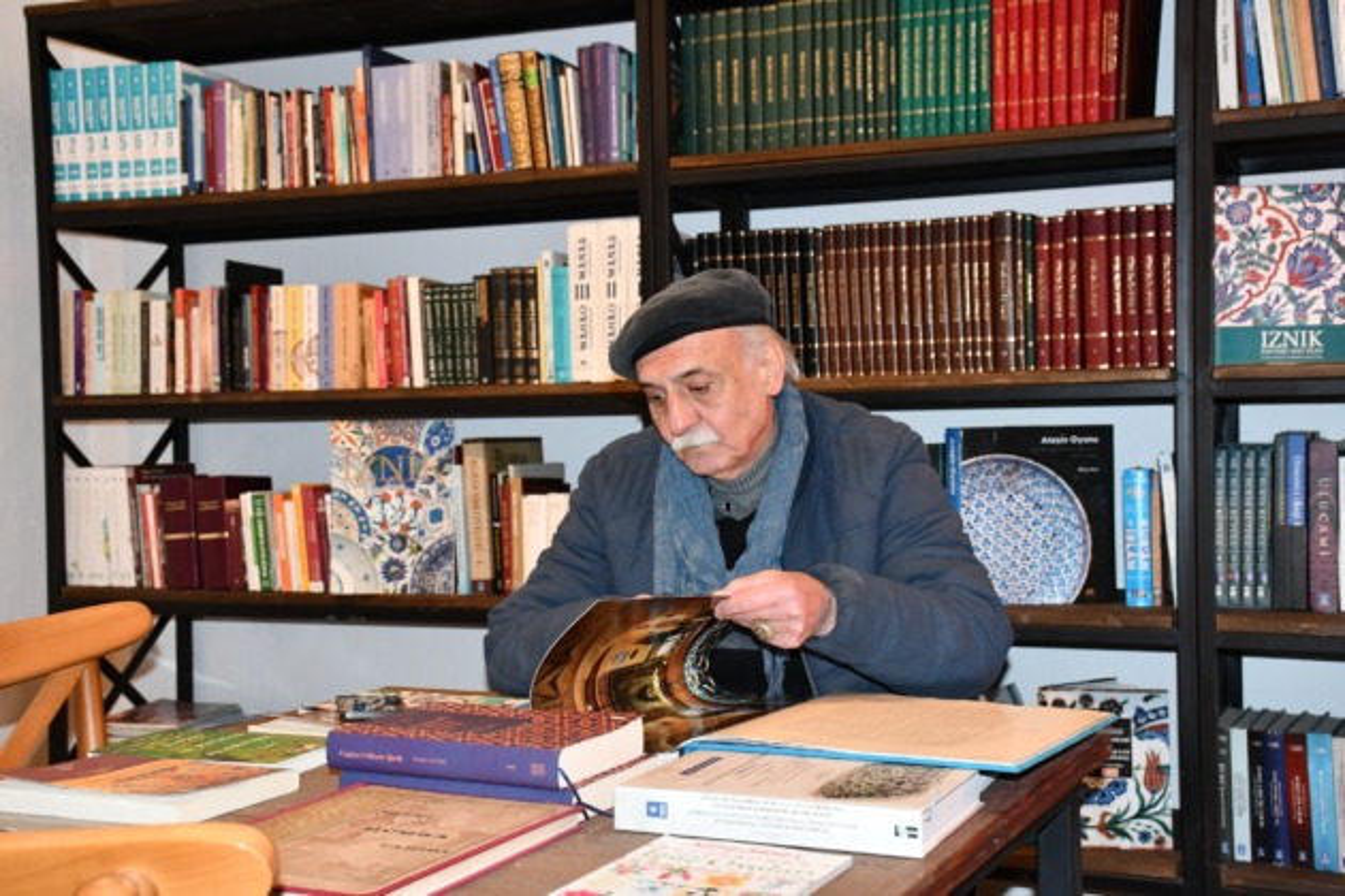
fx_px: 1793
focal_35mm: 48
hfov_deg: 41.1
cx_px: 672
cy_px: 448
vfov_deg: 28.1
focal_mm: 32
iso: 1600
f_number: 5.6
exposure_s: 1/60
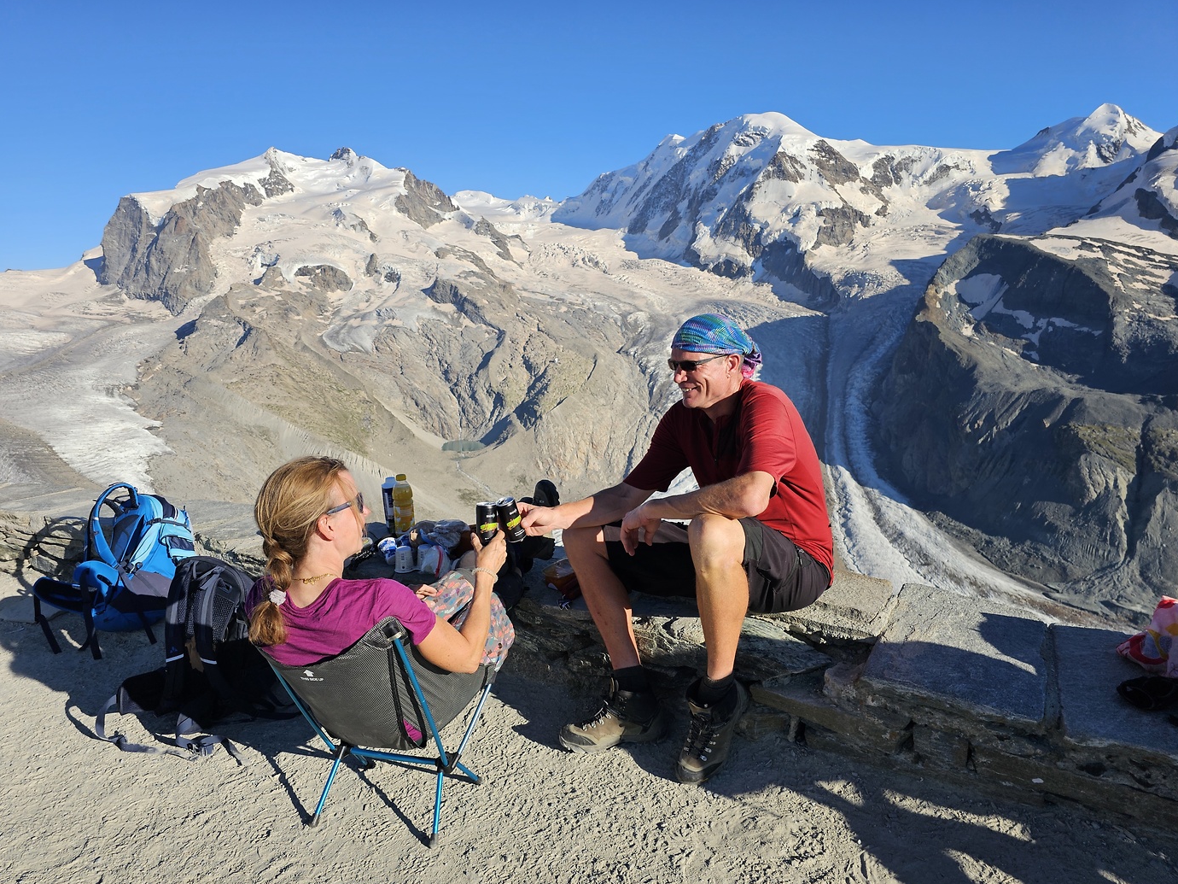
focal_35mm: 24
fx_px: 817
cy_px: 442
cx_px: 573
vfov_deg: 56.8
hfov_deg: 71.6
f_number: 1.7
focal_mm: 6.3
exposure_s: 1/736
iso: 10
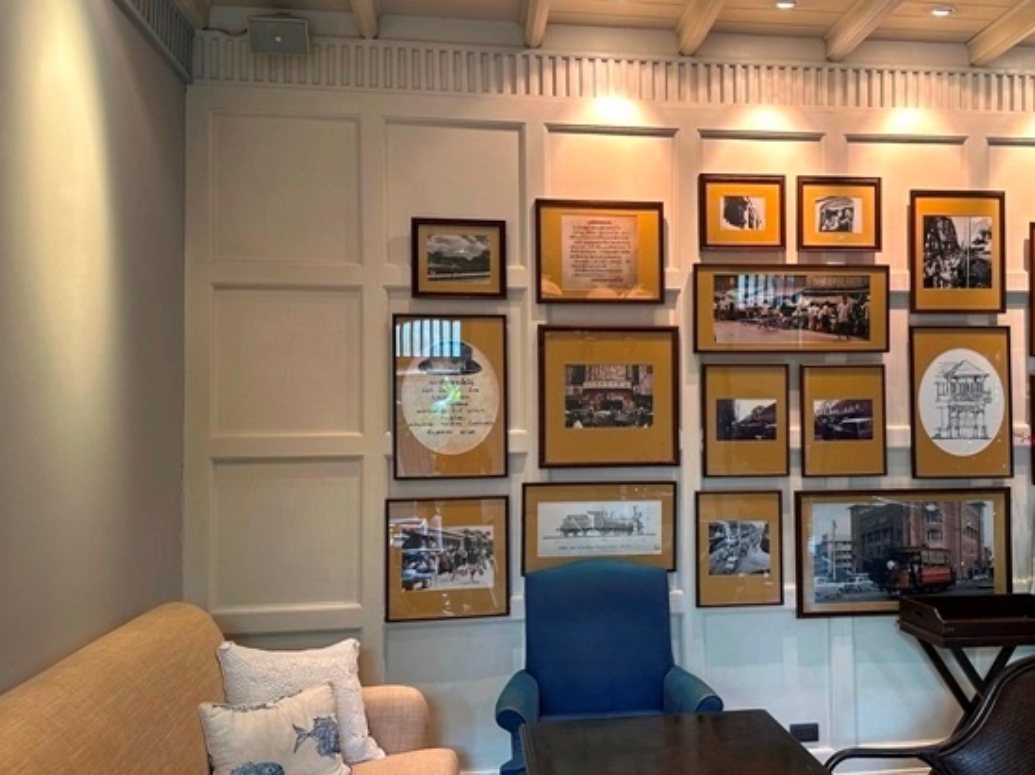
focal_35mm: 35
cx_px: 632
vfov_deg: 40.7
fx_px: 1046
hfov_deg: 52.2
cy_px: 387
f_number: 1.78
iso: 200
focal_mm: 6.86
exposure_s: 1/50
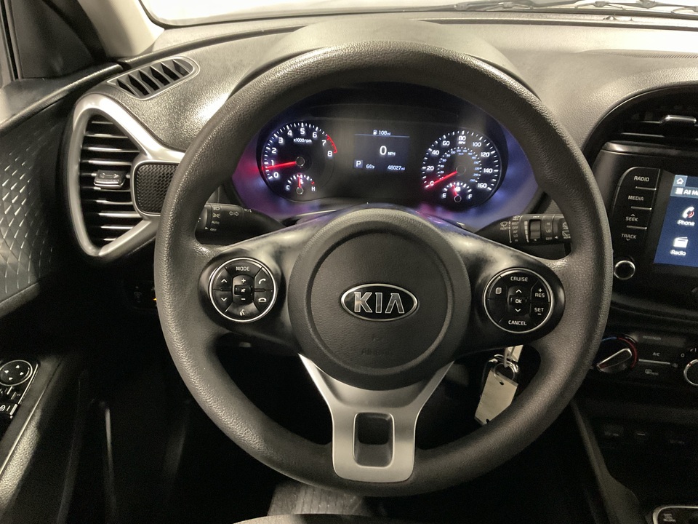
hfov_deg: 61.7
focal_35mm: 29
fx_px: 585
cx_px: 349
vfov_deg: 48.2
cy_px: 262
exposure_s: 1/24
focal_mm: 3
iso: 500
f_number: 1.8
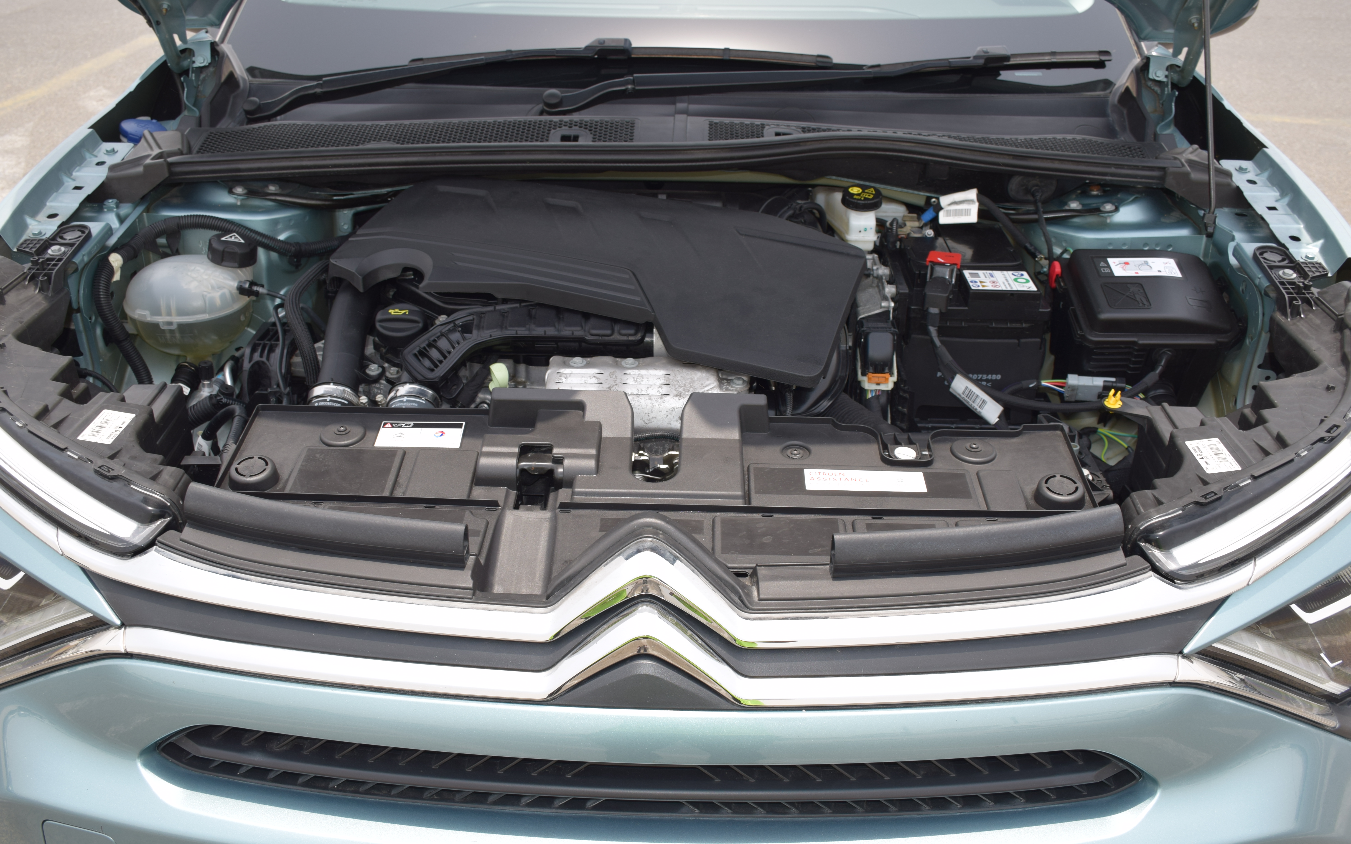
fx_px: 1252
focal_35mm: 34
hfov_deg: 56.7
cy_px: 421
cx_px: 674
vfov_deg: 37.3
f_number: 8
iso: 100
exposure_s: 1/200
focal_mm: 22
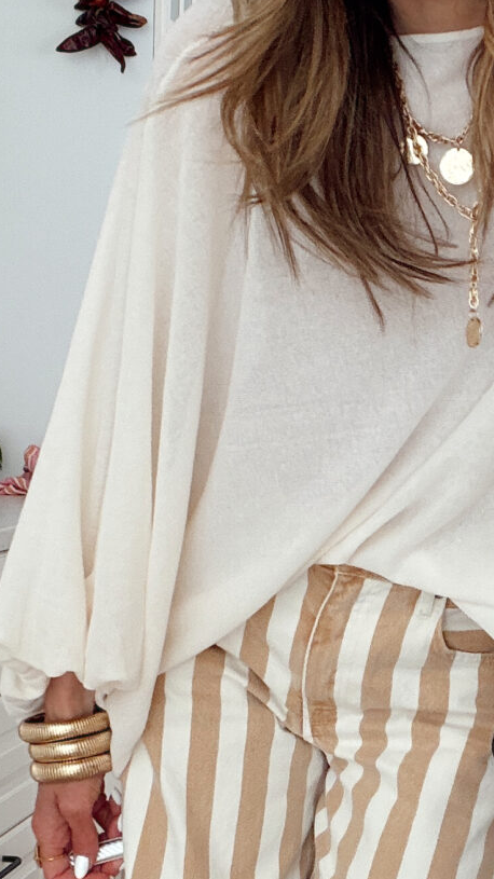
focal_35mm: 77
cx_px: 356
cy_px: 455
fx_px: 1794
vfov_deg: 27.5
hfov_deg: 15.6
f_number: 1.9
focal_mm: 2.71
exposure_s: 1/121
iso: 64
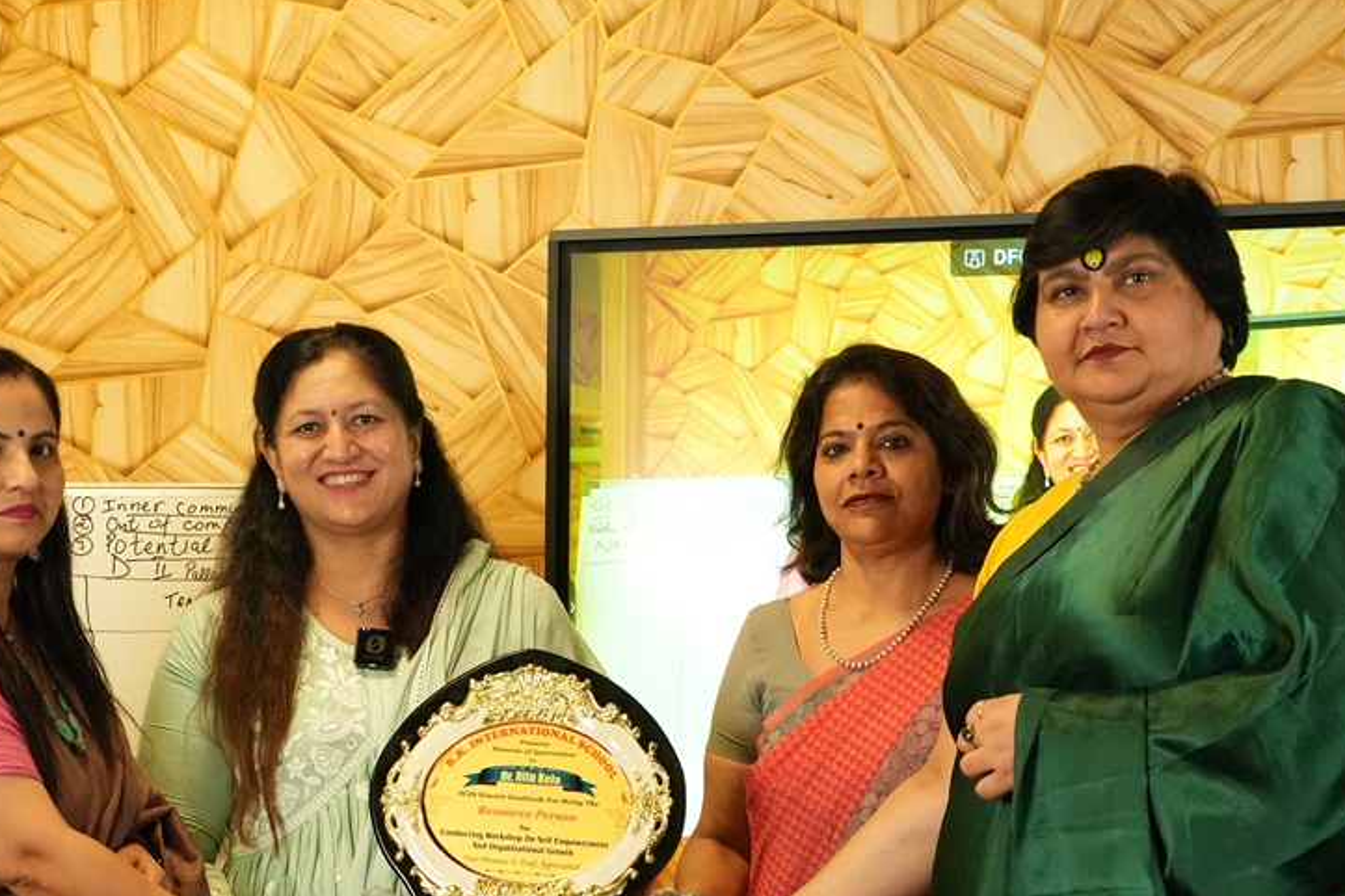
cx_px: 582
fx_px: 2727
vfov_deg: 18.5
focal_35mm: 73
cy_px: 705
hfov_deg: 27.7
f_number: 5.6
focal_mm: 44
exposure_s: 1/250
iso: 6400
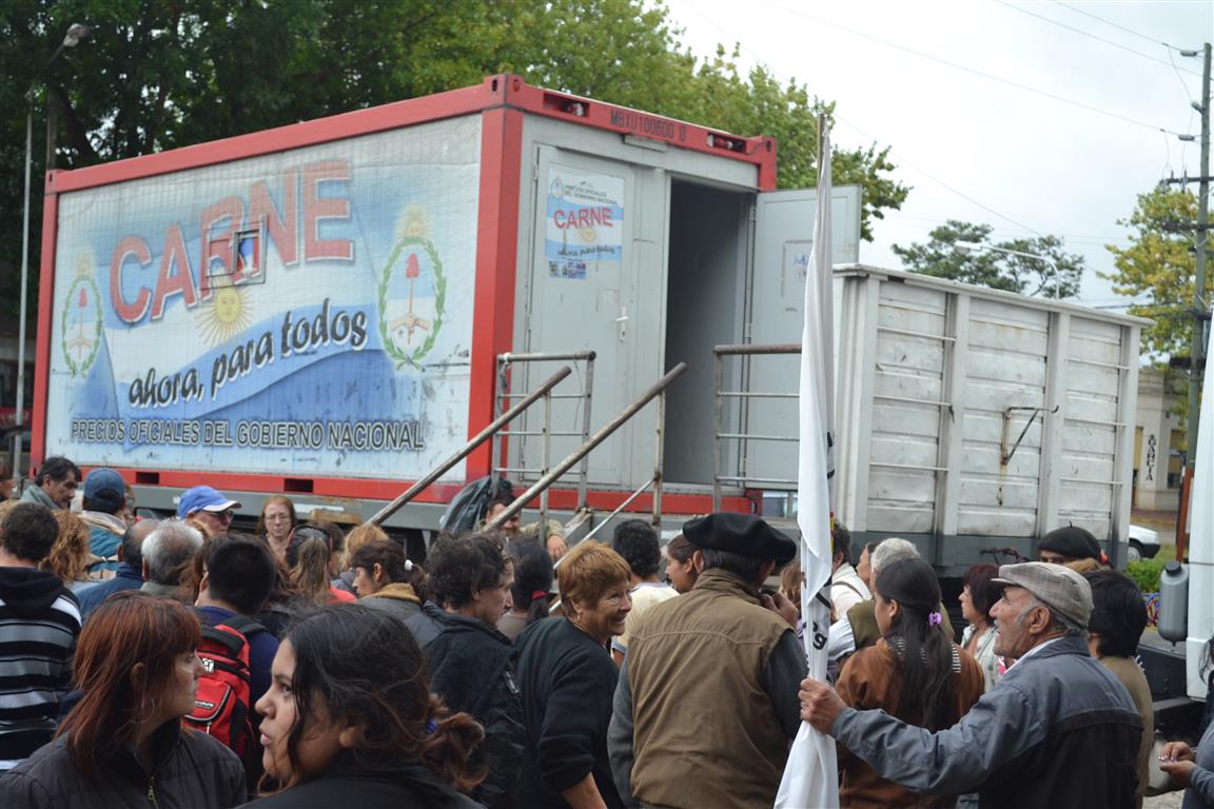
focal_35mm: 52
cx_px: 607
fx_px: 1770
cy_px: 404
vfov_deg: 25.8
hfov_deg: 37.9
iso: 125
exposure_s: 1/125
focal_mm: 35
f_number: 5.6
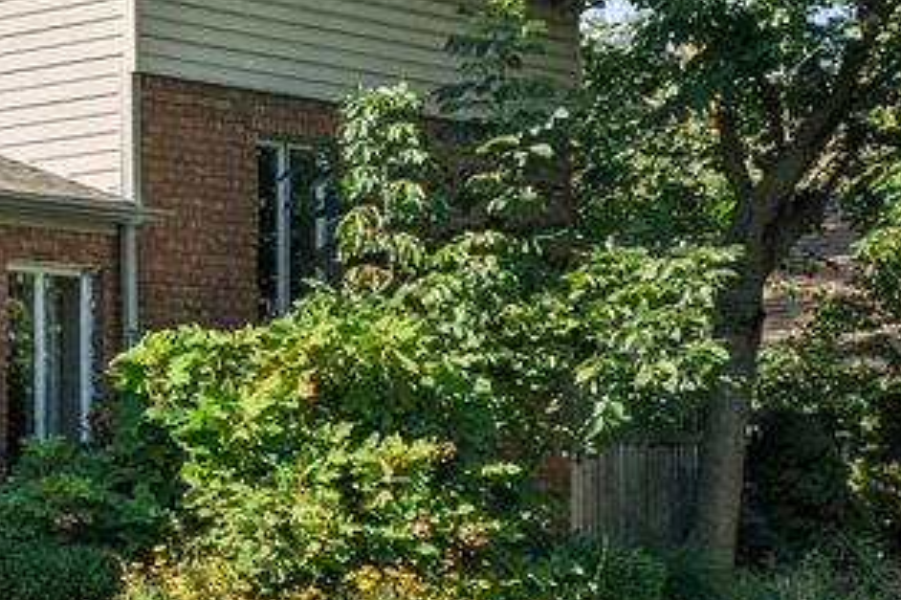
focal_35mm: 98
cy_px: 78
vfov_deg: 13.8
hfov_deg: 15.2
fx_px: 2451
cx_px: -1076
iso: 250
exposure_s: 1/160
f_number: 10
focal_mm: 13
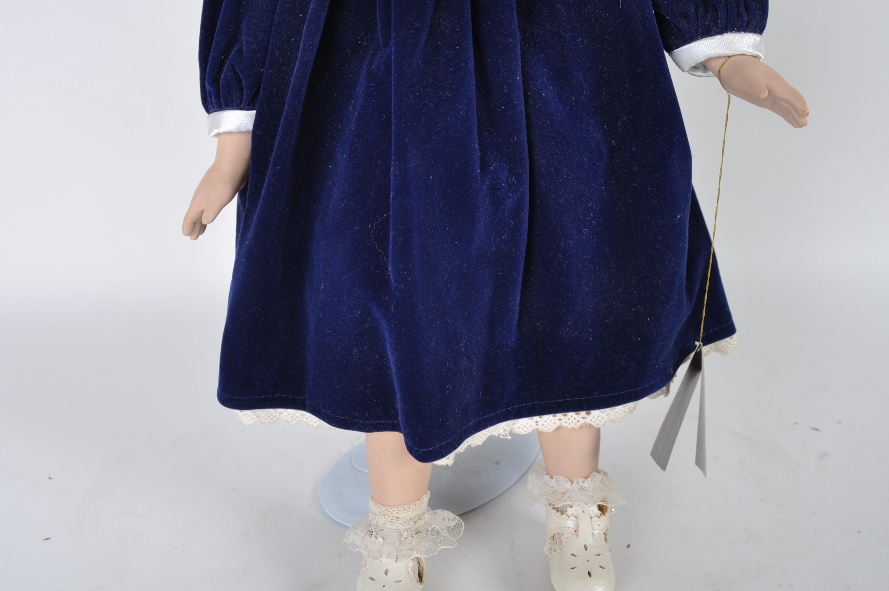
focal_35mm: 36
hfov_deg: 53.2
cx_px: 454
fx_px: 888
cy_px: 313
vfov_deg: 36.8
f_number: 8
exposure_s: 1/125
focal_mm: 18
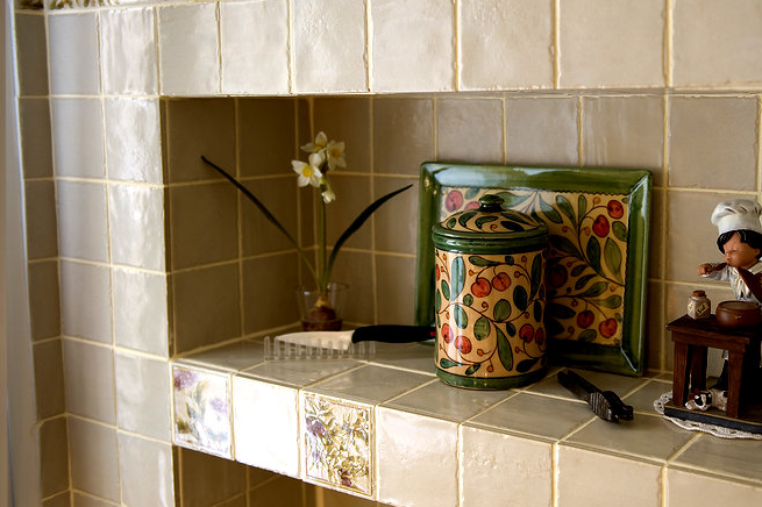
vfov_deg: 30.4
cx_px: 522
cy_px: 196
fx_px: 931
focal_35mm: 44
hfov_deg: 43.7
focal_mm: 32
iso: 200
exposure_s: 1/13
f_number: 2.8
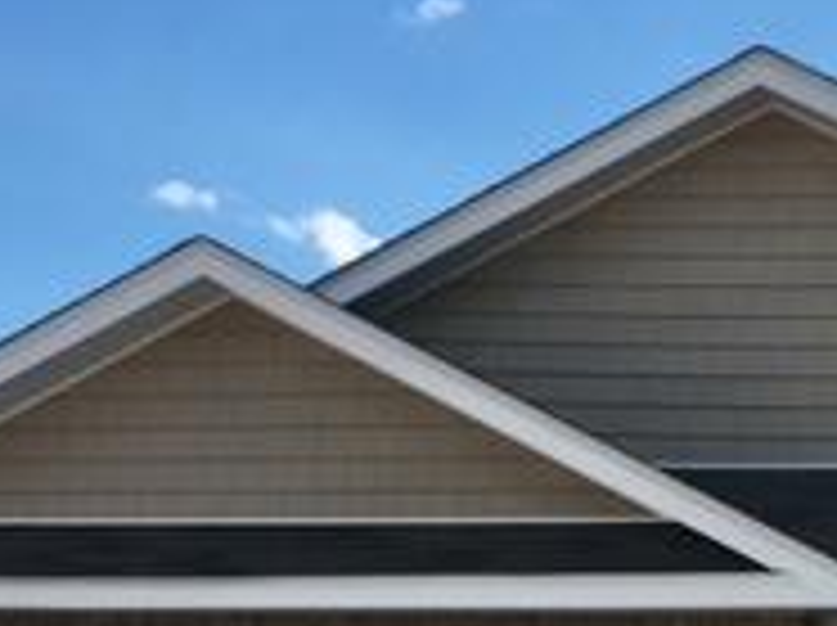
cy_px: 667
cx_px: 770
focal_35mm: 100
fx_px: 2415
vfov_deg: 14.5
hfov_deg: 19.3
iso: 25
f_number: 2.2
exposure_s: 1/1425
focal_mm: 4.15
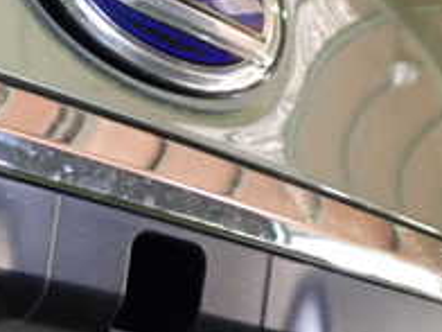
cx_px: 160
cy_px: 334
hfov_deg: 21.3
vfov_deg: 15.8
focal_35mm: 92
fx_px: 1175
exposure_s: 1/30
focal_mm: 5.4
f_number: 2.3
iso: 800
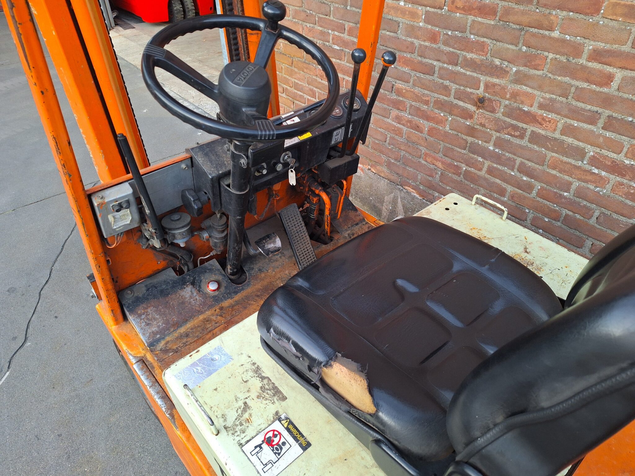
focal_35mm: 23
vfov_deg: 58.9
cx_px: 318
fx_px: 422
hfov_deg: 73.9
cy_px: 238
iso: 250
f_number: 1.8
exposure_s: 1/50
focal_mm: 5.54
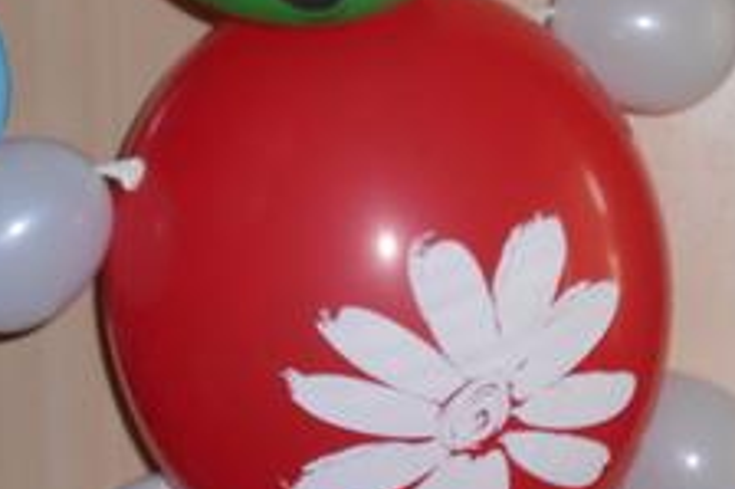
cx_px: 348
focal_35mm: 113
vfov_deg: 12.1
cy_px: 95
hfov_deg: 18.1
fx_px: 2305
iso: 200
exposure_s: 1/30
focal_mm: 9.8
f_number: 4.8
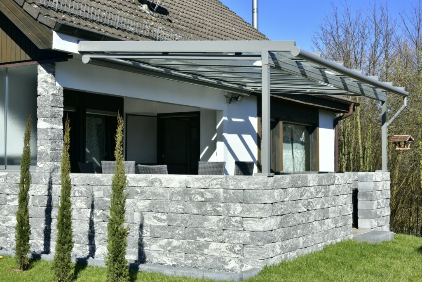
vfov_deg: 27.0
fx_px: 586
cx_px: 211
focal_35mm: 50
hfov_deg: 39.6
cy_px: 141
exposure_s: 1/400
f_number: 13
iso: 500
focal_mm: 50
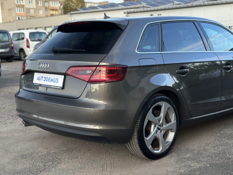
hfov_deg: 39.7
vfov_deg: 30.3
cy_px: 88
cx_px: 116
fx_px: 323
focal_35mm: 48
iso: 80
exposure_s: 1/193
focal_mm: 6.86
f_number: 1.78
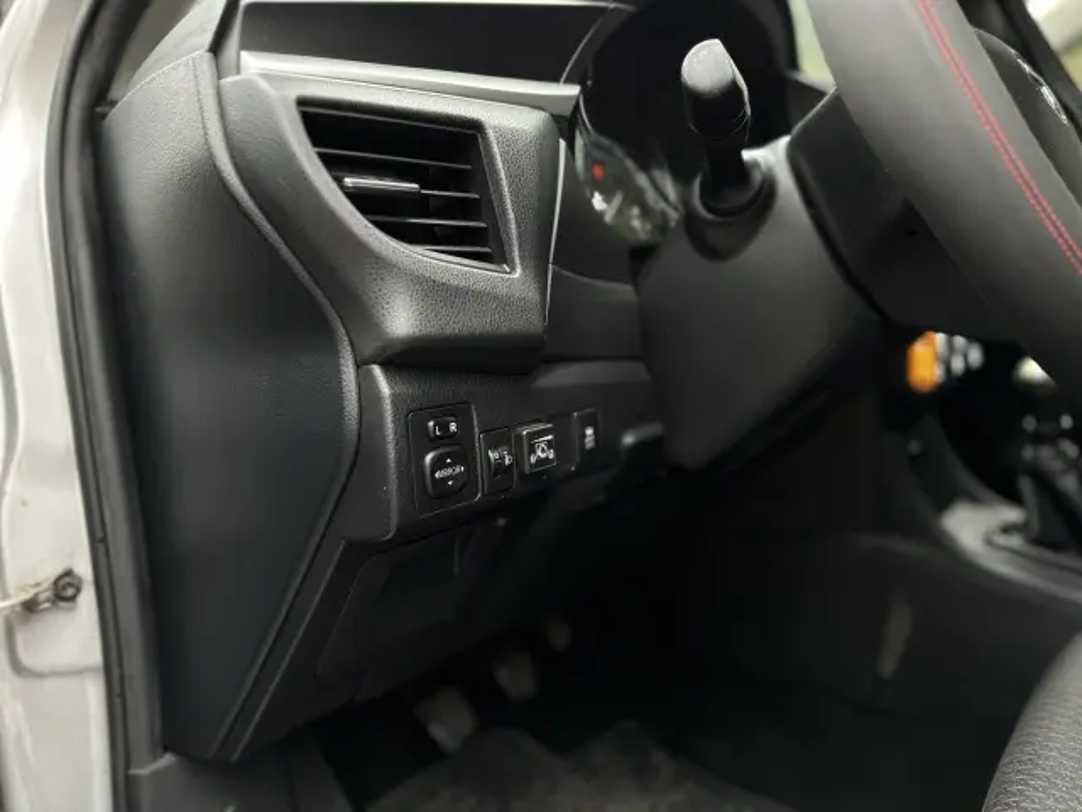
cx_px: 541
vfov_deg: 56.8
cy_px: 406
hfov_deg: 71.6
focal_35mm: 24
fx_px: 750
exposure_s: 1/87
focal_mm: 6.86
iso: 250
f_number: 1.78
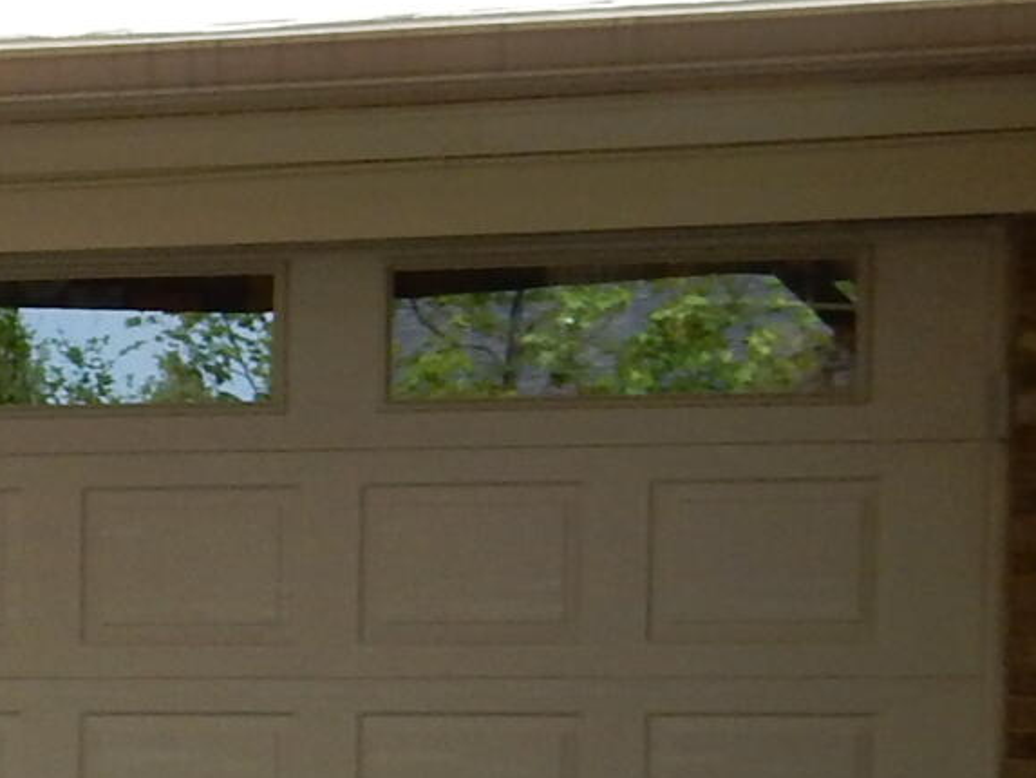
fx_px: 4700
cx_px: -1009
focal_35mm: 157
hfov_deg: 11.4
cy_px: 881
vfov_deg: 9.4
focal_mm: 5.4
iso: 125
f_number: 4
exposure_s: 1/100
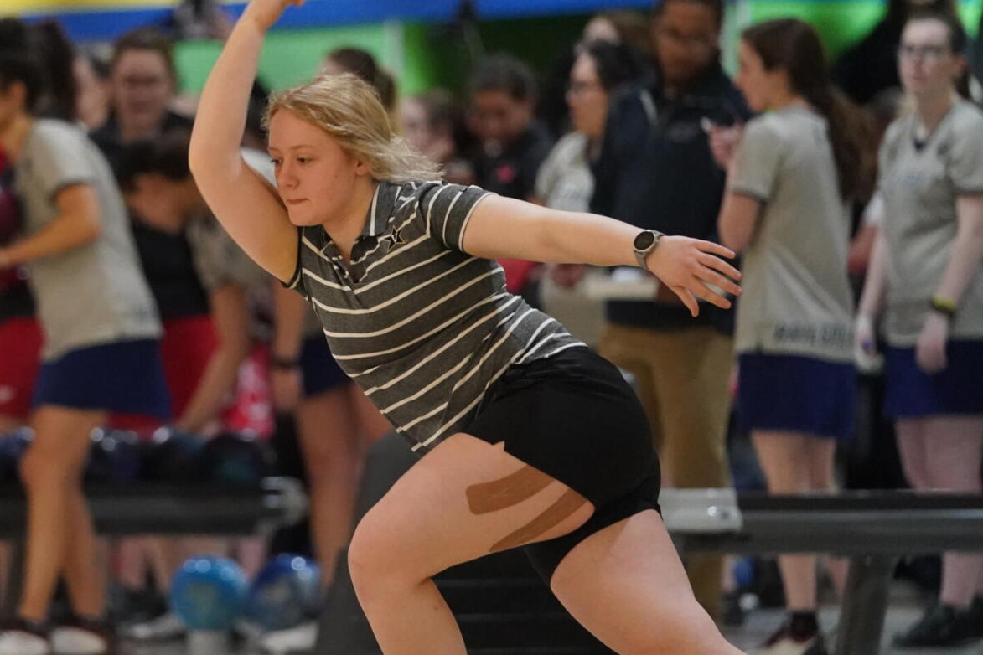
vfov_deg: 4.2
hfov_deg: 6.2
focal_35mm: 330
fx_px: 9010
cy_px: 413
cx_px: 213
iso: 8000
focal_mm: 189
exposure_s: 1/400
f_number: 2.8
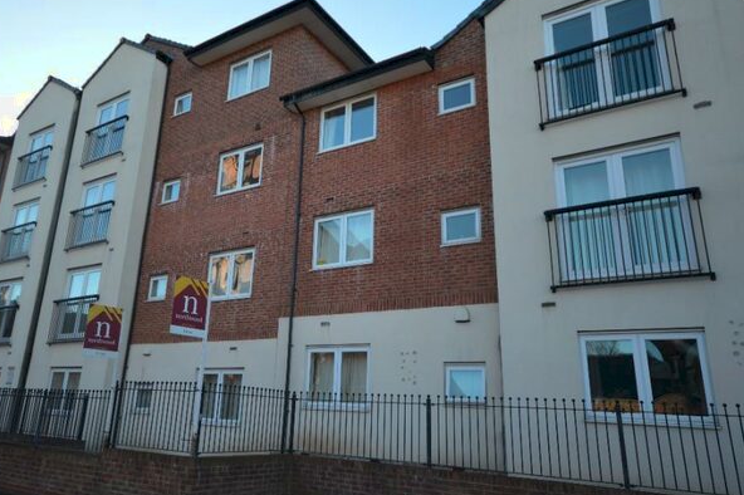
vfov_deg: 48.5
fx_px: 549
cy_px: 234
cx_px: 320
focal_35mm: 27
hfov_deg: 67.9
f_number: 5.6
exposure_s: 1/125
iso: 110
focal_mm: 15
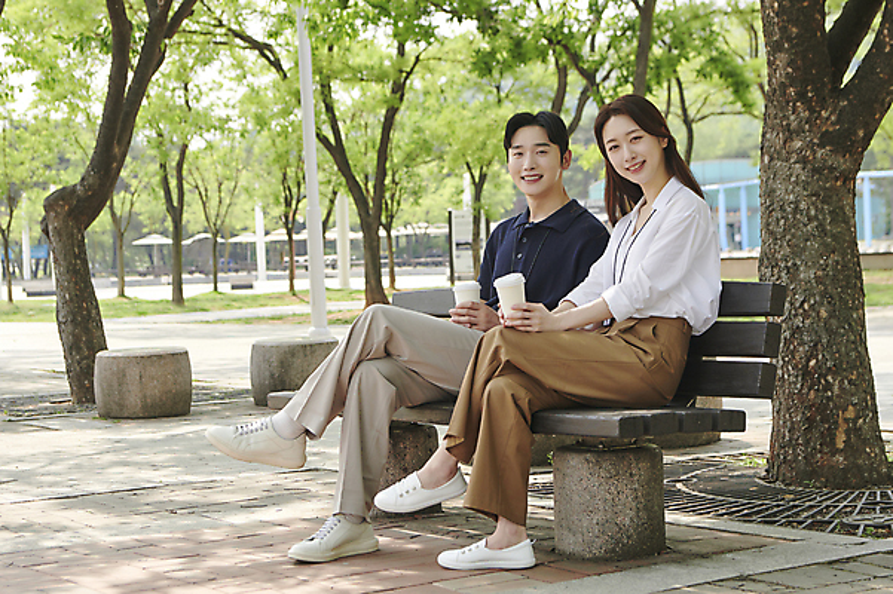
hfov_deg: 27.4
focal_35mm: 74
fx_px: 1835
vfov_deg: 18.4
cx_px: 446
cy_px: 297
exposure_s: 1/250
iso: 160
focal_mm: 62
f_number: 5.6
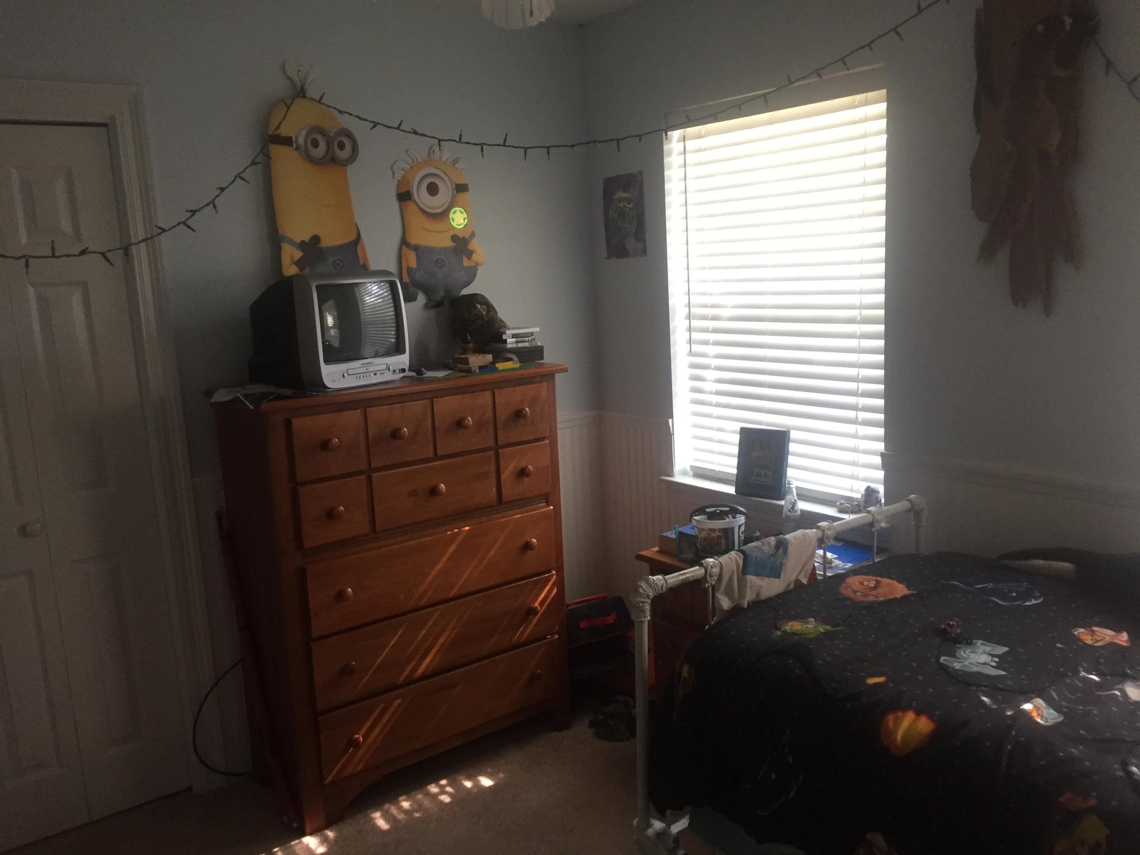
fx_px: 955
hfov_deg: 61.7
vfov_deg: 48.2
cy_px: 428
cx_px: 570
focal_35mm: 29
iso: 125
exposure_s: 1/30
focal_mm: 4.15
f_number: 2.2
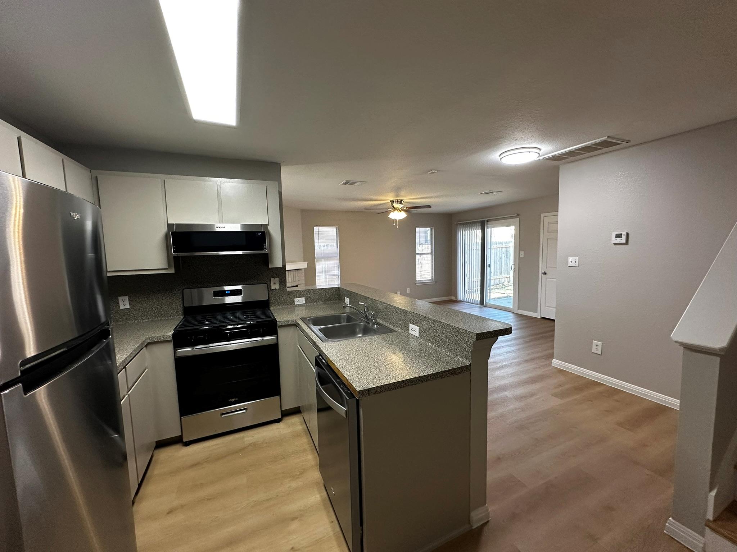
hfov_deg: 102.1
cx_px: 368
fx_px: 298
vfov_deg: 85.7
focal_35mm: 14
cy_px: 276
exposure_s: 1/120
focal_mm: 2.22
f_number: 2.2
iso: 200
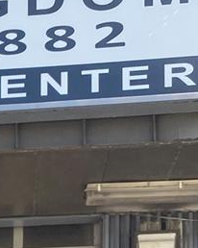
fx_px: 865
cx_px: -134
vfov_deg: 14.2
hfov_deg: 12.2
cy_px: 459
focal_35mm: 118
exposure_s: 1/485
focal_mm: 4.25
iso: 32
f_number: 1.8
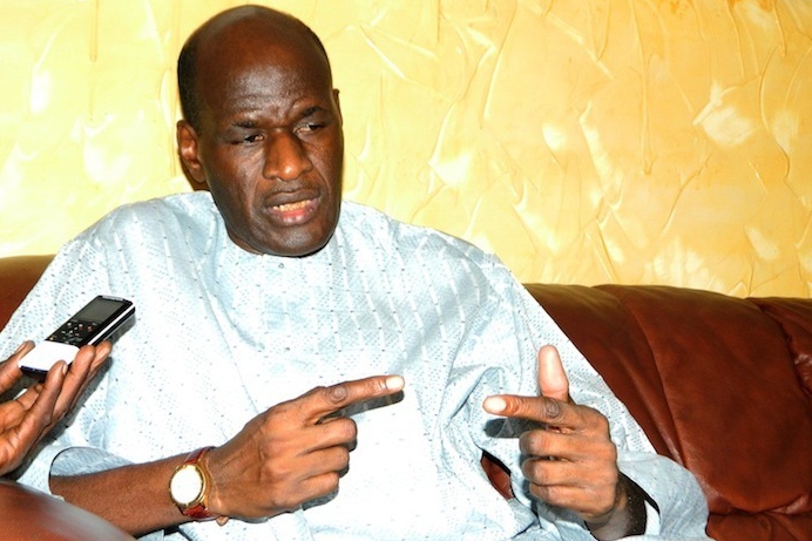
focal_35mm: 60
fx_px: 1353
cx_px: 406
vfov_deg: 22.6
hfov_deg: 33.4
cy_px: 287
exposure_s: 1/50
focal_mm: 10.2
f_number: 3.8
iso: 400
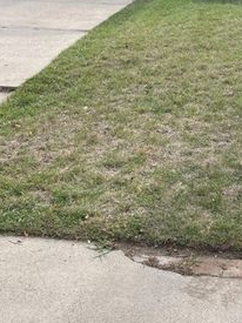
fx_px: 588
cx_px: 202
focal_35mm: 63
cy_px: 37
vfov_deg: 29.6
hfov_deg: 22.9
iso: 32
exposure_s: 1/1135
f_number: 1.6
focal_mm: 4.2
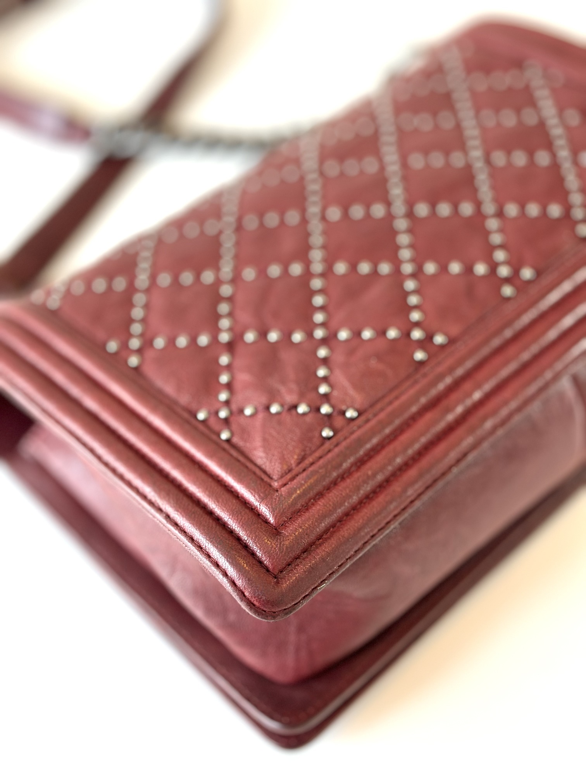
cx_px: 293
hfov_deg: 30.3
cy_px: 391
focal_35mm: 48
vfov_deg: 39.7
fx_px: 1083
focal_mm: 6.86
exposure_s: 1/50
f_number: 1.78
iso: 125
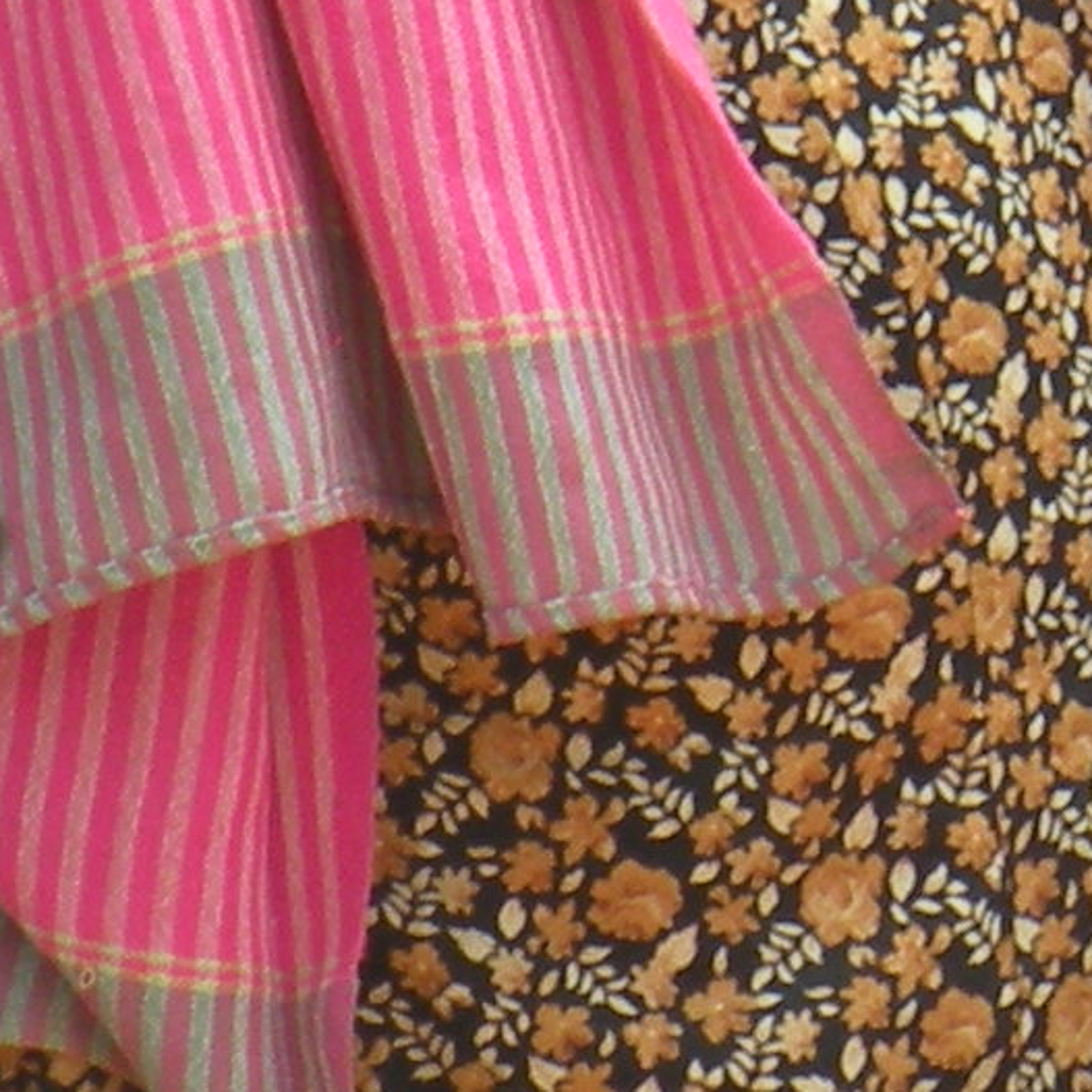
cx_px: 1670
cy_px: -423
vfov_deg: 2.2
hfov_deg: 2.2
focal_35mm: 790
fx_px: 28195
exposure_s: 1/68.5
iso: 73
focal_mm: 22.9
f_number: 4.5
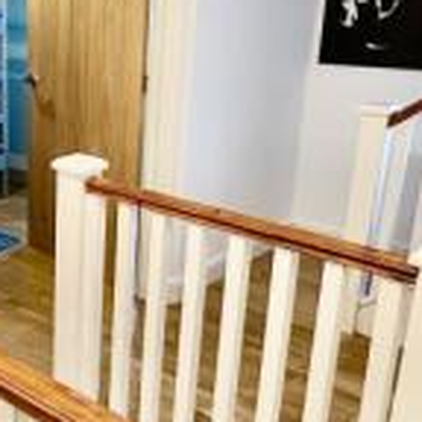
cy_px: 201
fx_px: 690
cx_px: -28
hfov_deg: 30.8
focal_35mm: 50
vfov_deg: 34.0
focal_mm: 2.22
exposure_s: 1/50
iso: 250
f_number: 2.2
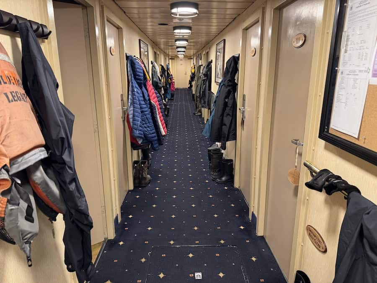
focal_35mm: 24
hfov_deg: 71.6
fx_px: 261
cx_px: 188
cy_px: 142
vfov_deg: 56.8
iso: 320
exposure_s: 1/60
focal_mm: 6.8
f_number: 1.8
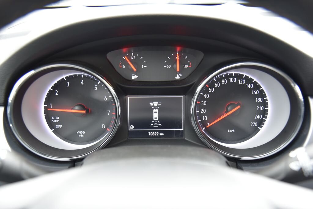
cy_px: 104
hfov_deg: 50.7
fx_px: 331
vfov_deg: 35.1
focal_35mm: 38
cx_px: 156
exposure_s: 1/20
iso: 500
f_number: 4
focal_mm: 38
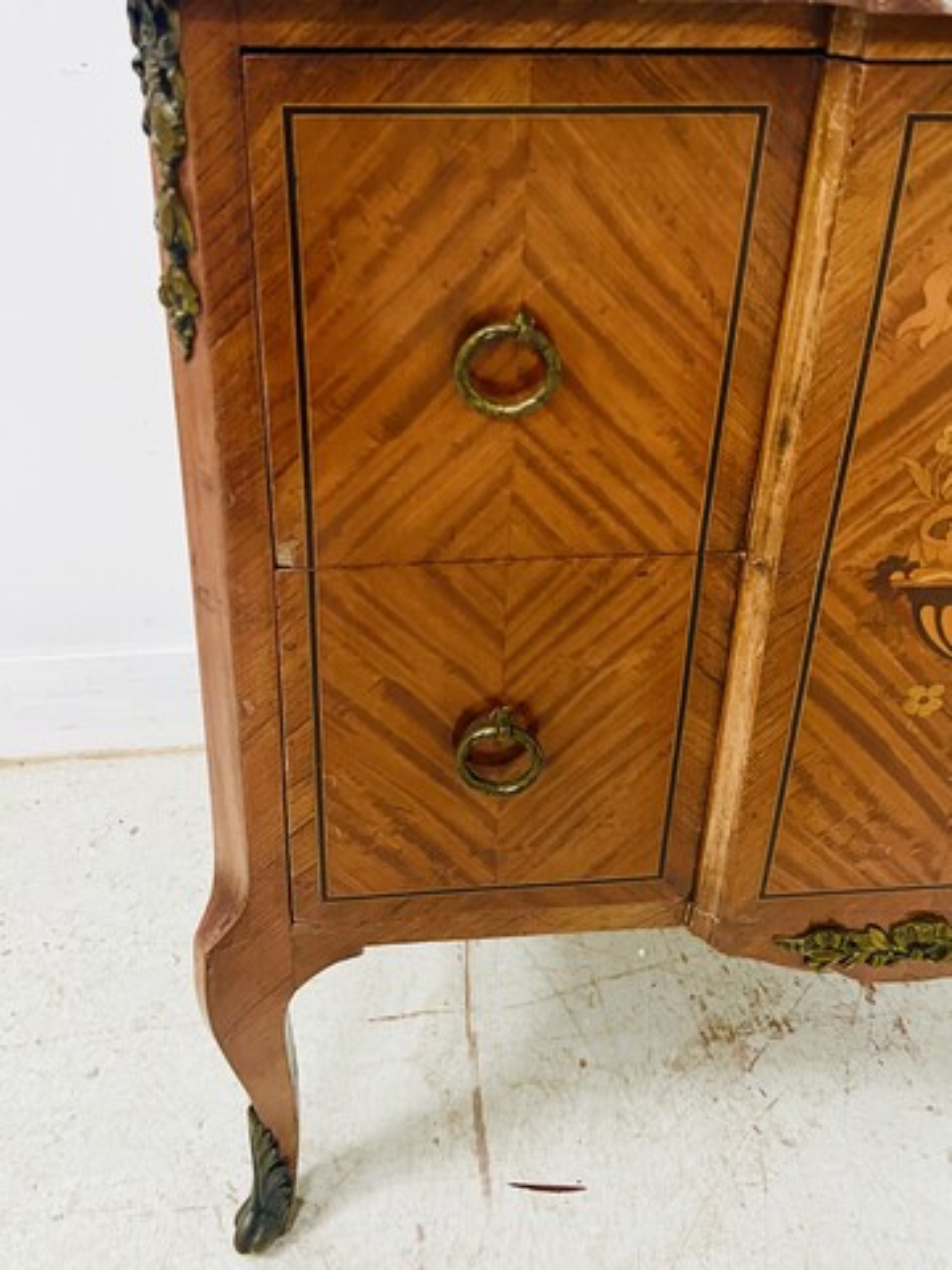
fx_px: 953
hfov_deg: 53.1
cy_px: 635
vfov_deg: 67.3
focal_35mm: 26
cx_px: 476
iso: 500
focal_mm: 5.7
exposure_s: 1/46
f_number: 1.5
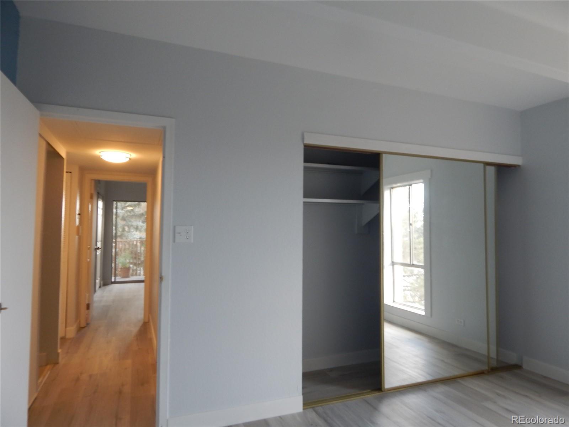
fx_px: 362
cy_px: 214
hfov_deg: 76.4
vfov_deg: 61.1
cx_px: 284
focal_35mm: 22
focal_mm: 4
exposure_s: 1/30
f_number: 3
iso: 125
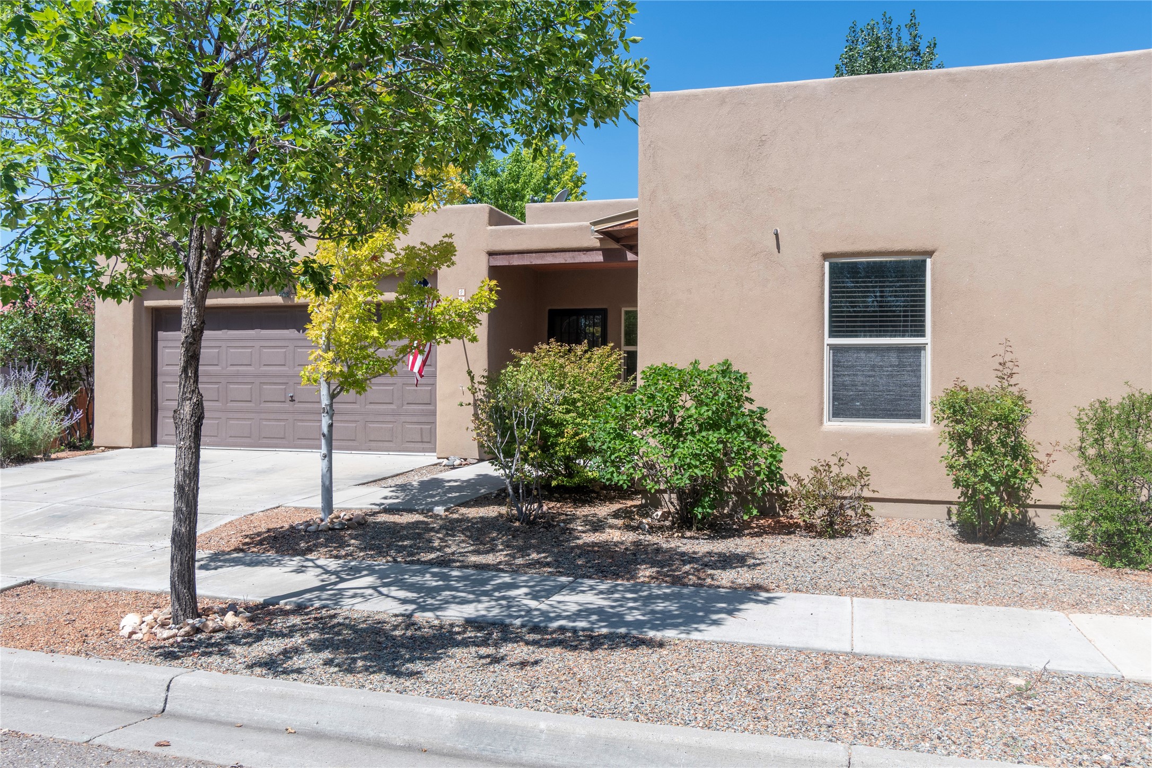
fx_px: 864
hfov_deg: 67.4
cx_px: 576
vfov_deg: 47.9
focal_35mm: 27
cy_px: 384
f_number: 9
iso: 400
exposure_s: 1/320
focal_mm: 18
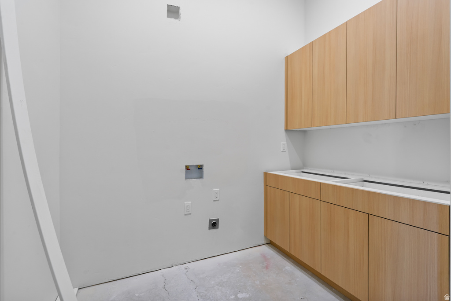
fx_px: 201
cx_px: 226
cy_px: 150
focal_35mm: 16
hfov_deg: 96.7
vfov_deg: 73.8
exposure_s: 1/2.5
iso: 250
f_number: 9
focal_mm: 16
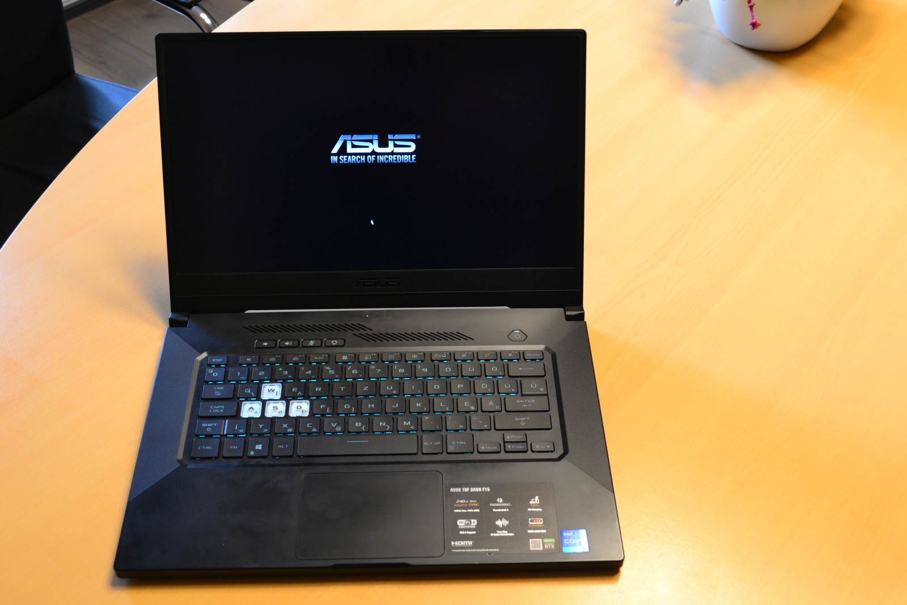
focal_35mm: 39
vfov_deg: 34.2
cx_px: 454
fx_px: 983
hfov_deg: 49.5
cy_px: 302
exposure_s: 1/15
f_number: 6.3
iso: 560
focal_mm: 26
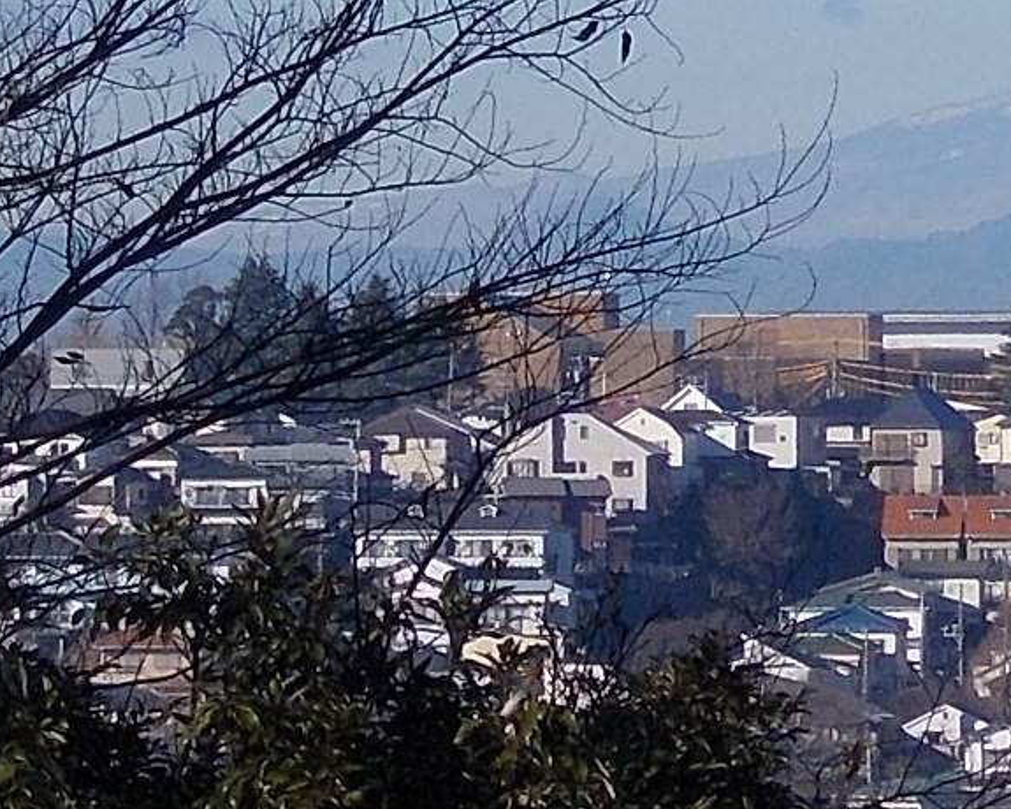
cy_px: -53
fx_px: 14991
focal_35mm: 501
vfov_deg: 3.1
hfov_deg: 3.8
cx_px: 1867
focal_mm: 23
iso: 80
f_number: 6.5
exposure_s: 1/320
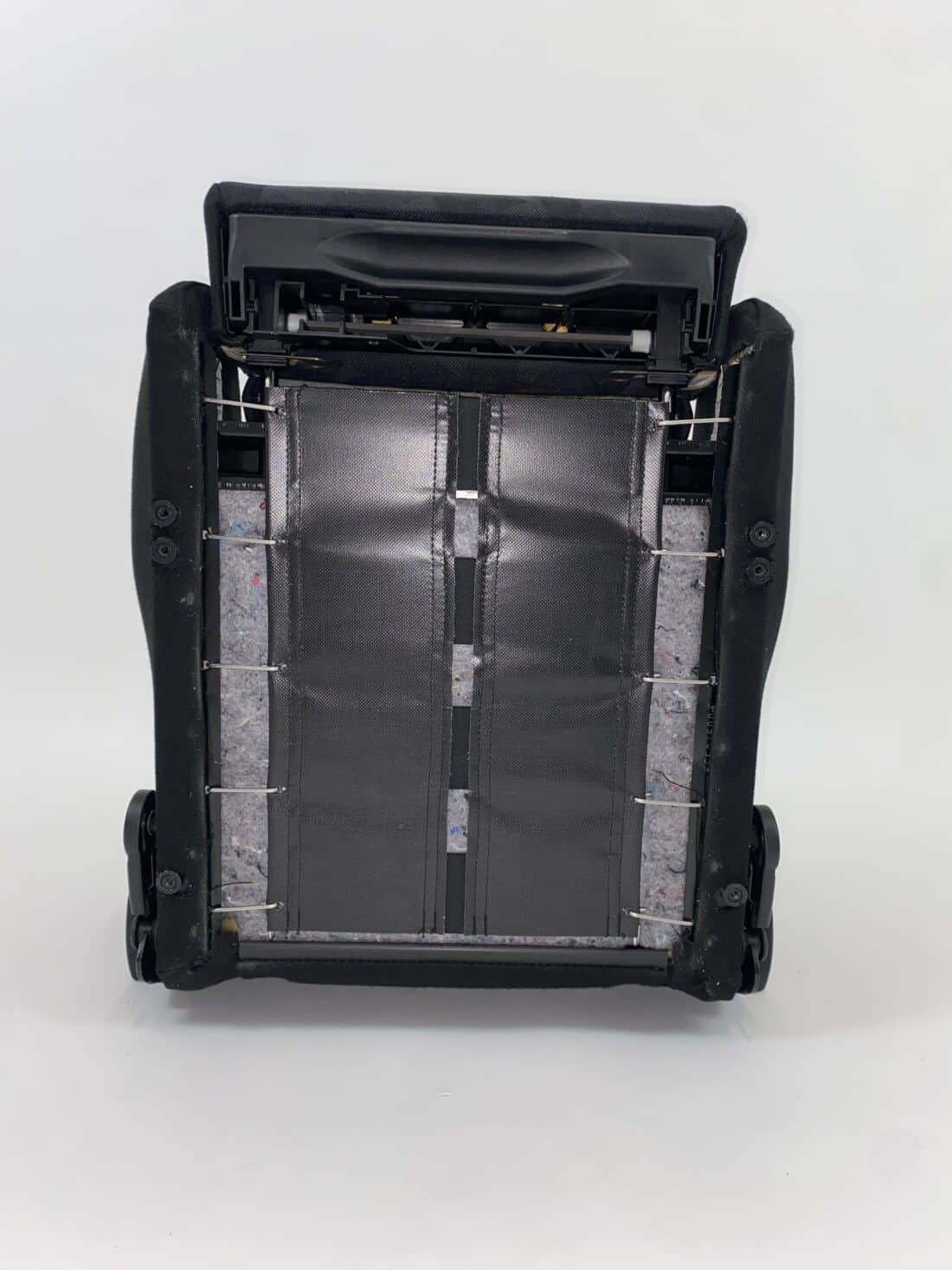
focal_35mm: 26
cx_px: 476
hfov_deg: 53.1
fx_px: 954
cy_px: 635
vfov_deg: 67.3
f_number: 1.8
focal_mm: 4.25
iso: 40
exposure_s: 1/100
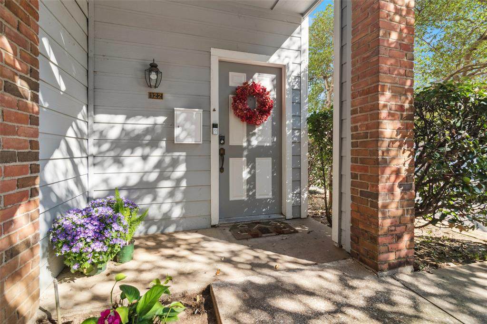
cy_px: 162
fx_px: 223
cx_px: 244
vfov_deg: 72.0
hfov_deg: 95.0
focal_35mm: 16
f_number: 8
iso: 100
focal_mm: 11
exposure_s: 1/30
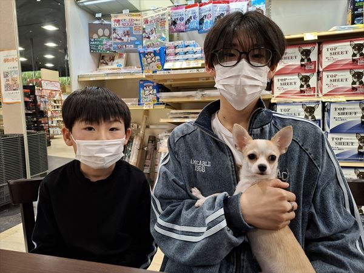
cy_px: 136
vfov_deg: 58.9
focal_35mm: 23
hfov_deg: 73.9
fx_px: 242
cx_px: 182
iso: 160
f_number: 1.8
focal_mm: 5.54
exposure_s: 1/100
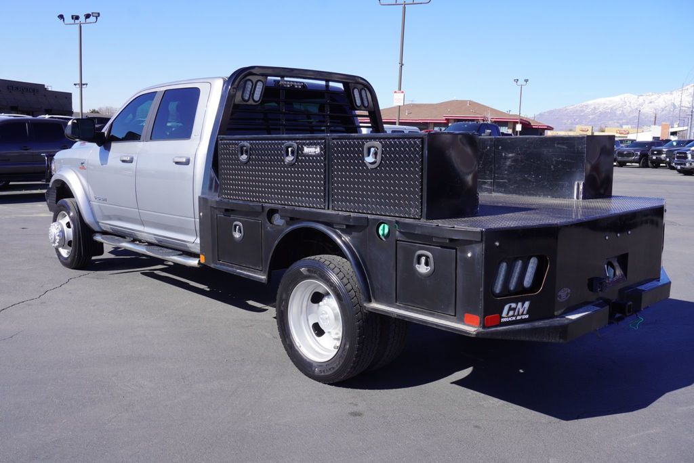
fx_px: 636
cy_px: 232
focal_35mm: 33
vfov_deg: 40.0
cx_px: 347
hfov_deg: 57.2
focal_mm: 22
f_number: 9
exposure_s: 1/125
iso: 100
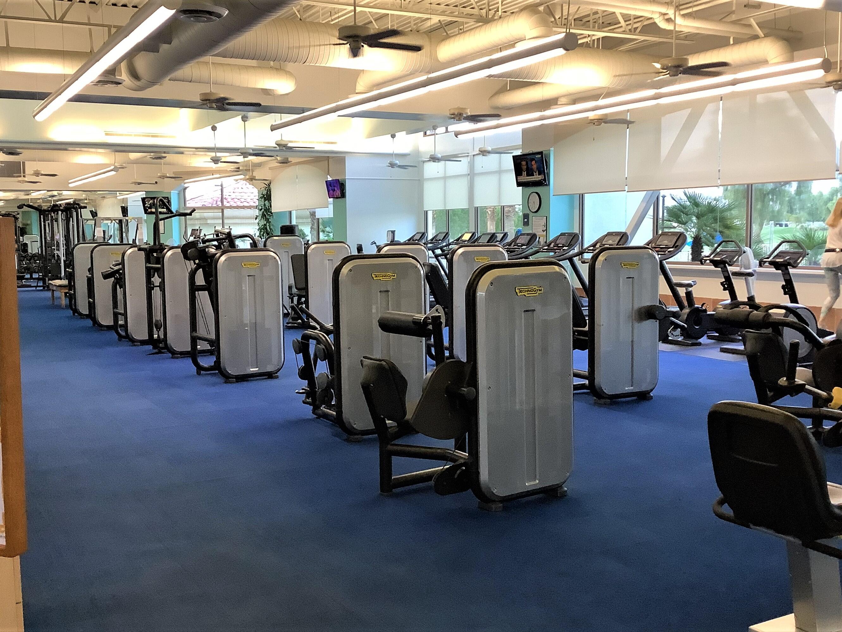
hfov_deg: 58.3
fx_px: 754
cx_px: 421
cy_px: 316
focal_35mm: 31
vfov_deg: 45.4
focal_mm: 3.3
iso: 200
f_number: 2.4
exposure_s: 1/60
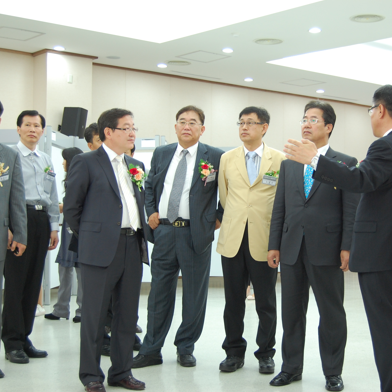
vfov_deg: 28.8
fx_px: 764
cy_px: 196
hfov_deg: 28.7
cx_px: 248
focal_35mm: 60
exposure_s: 1/30
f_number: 4.5
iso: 450
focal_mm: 31
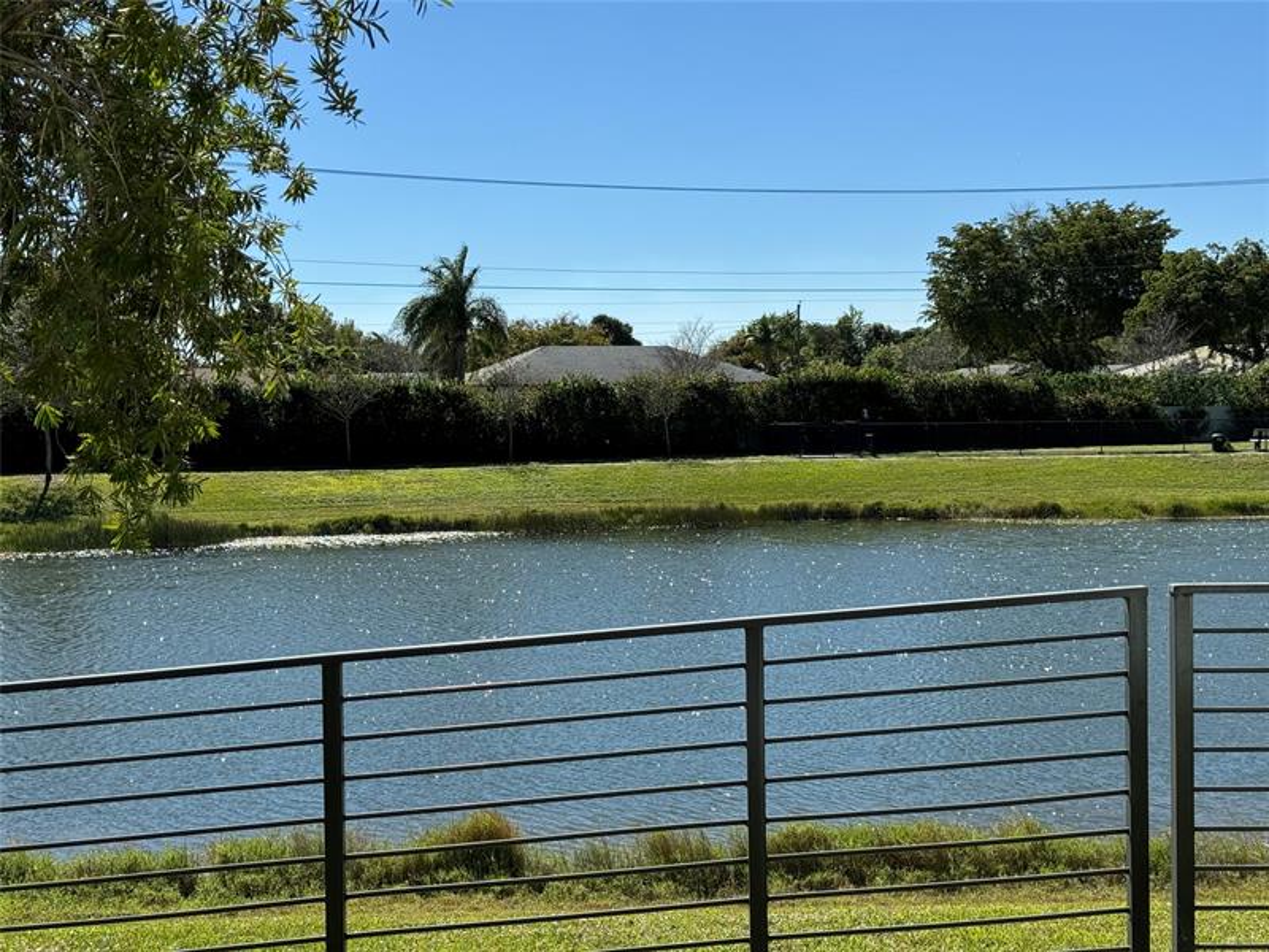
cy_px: 476
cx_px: 634
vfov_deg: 30.3
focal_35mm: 48
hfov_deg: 39.7
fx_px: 1760
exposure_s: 1/4608
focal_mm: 6.86
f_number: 1.78
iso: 64
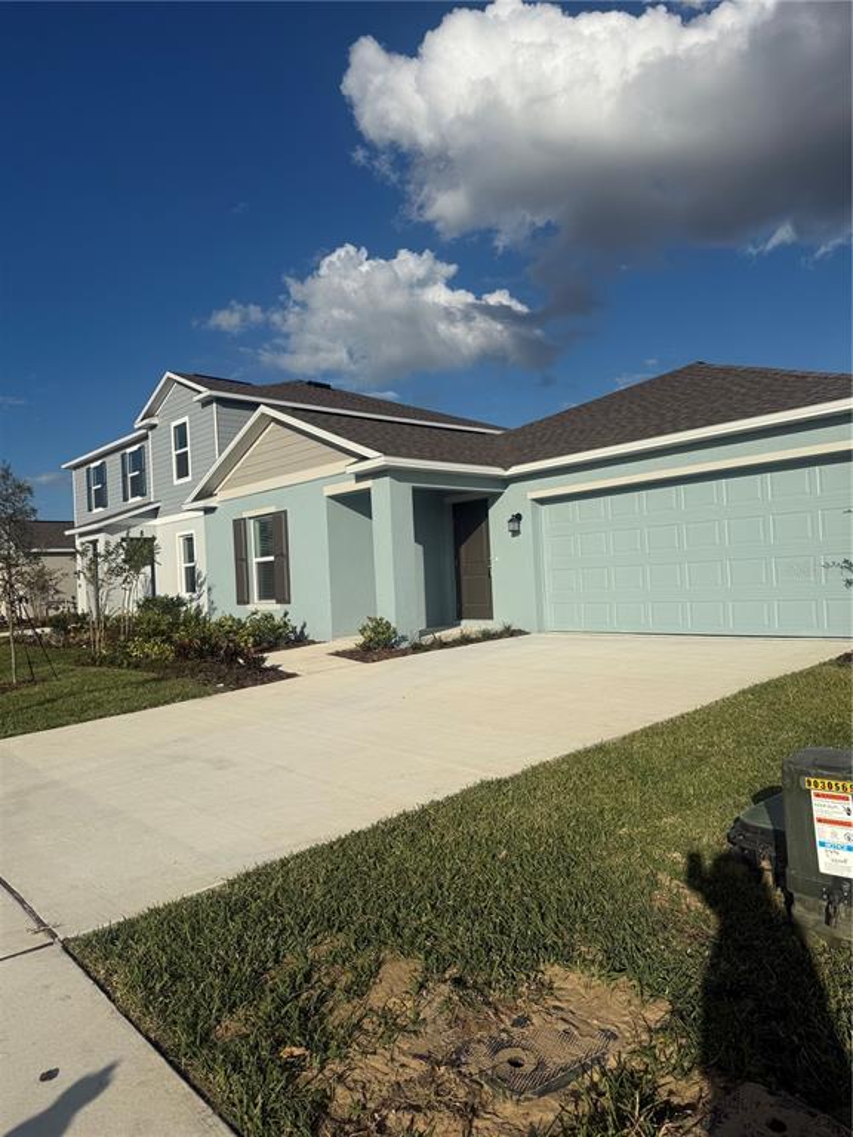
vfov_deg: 71.6
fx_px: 789
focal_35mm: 24
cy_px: 568
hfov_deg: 56.8
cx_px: 426
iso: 80
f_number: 1.78
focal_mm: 6.76
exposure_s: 1/10309
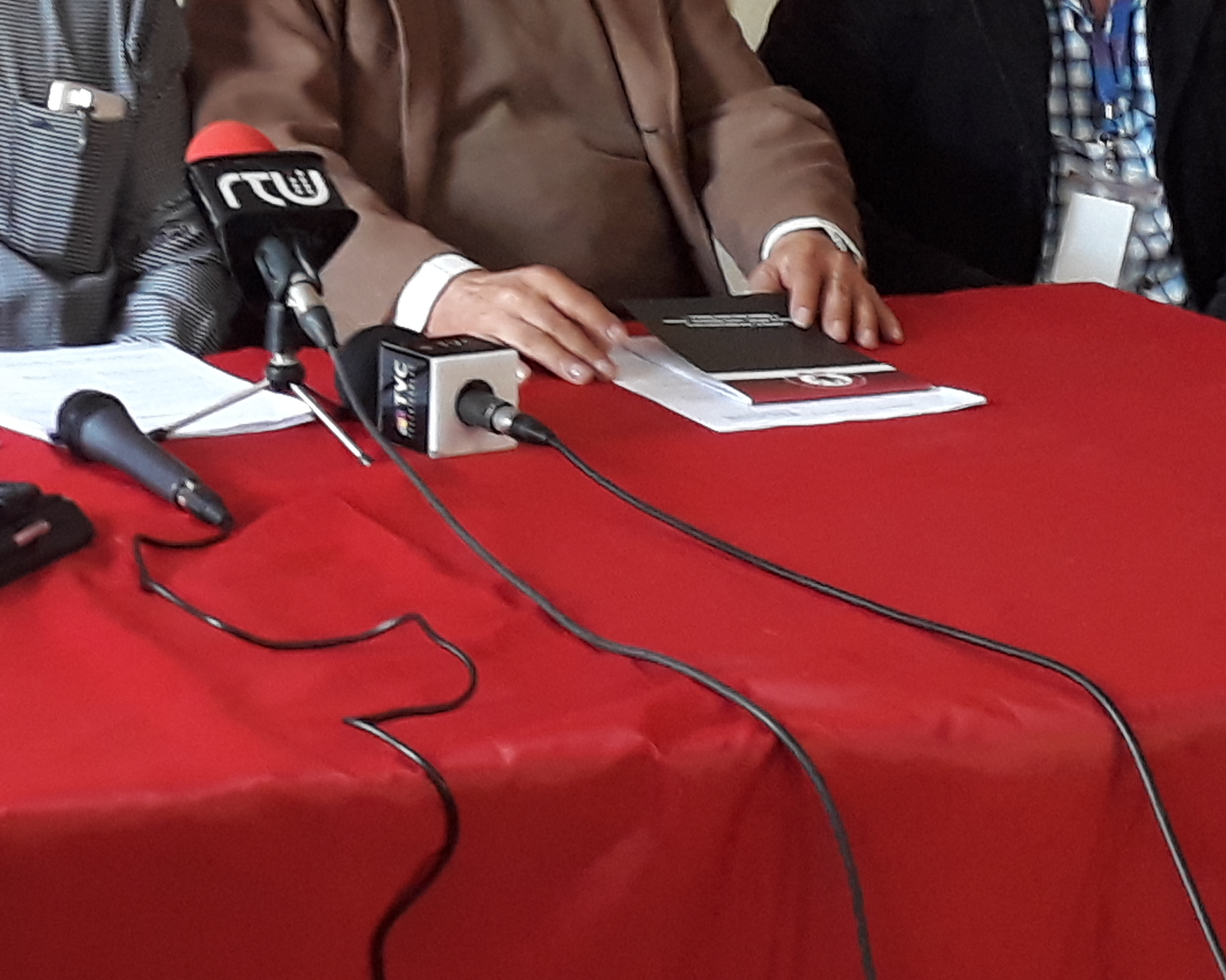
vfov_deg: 27.6
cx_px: 85
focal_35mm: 53
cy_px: 94
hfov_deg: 33.2
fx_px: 1923
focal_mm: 3.6
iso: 200
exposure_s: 1/30
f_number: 1.9
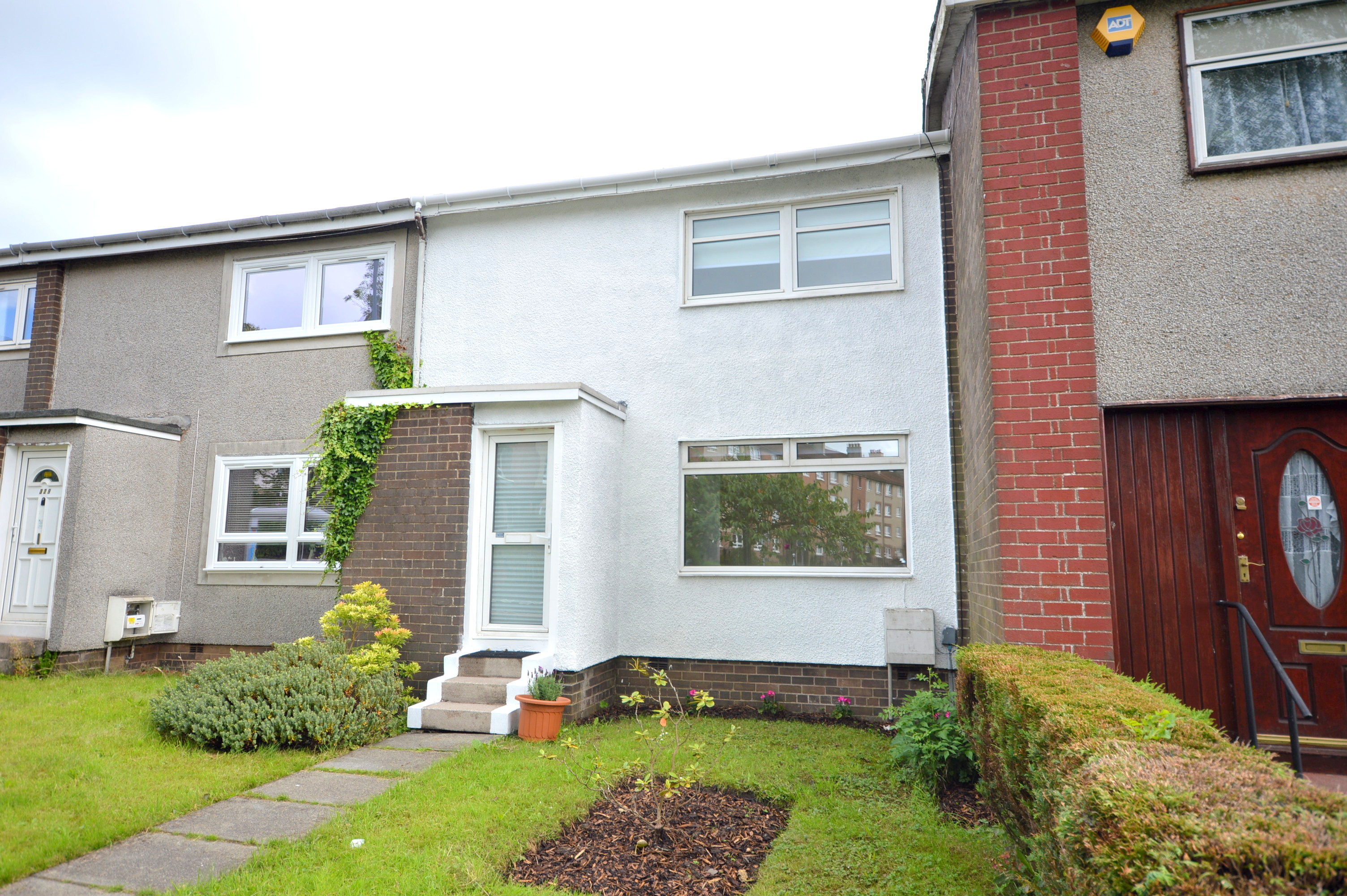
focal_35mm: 21
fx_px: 785
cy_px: 448
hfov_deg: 81.3
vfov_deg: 59.4
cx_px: 674
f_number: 5.6
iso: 110
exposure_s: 1/125
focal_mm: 14
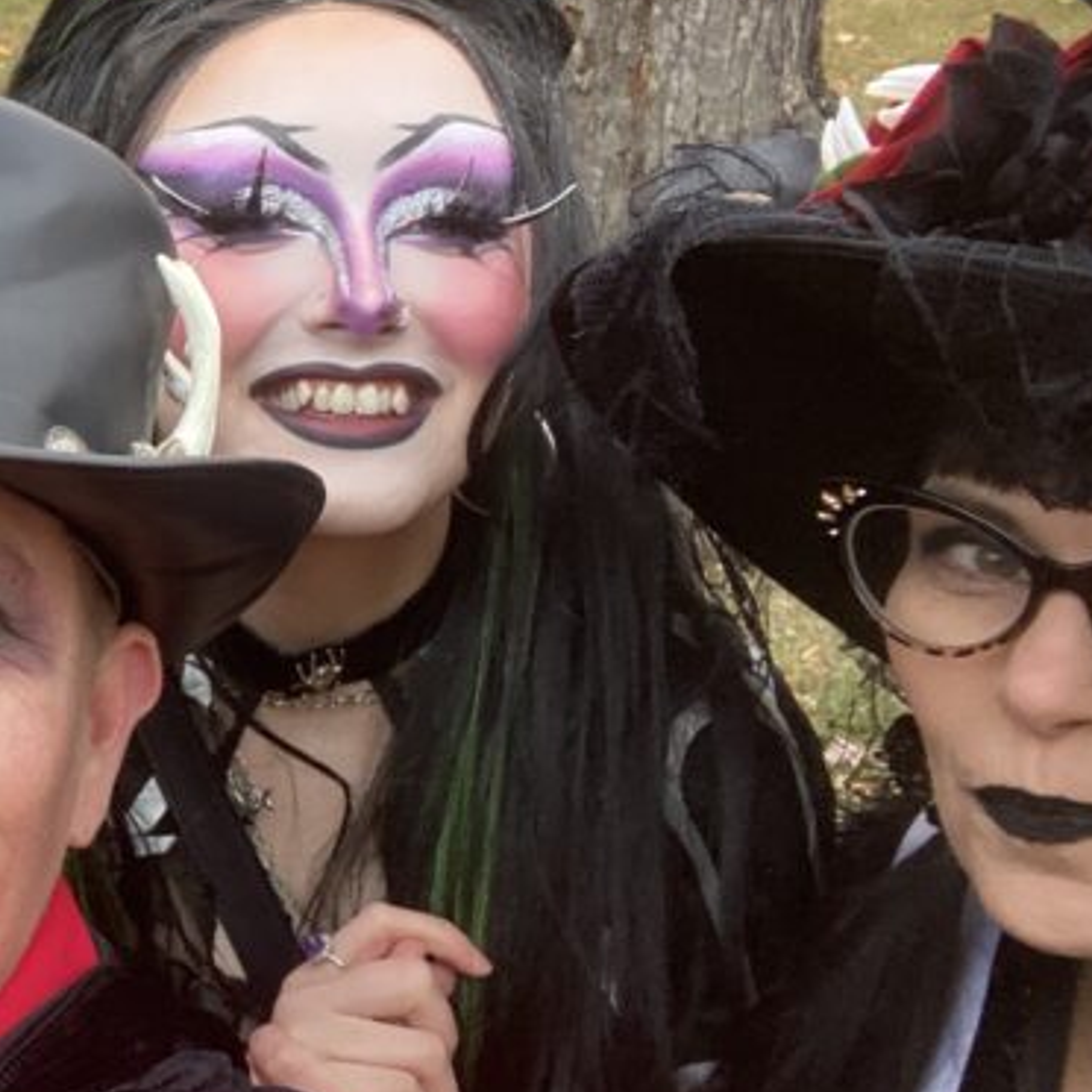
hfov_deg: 27.2
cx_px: -191
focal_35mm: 56
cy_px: 473
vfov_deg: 30.5
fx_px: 1999
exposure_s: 1/60
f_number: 2.2
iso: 250
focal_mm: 2.71
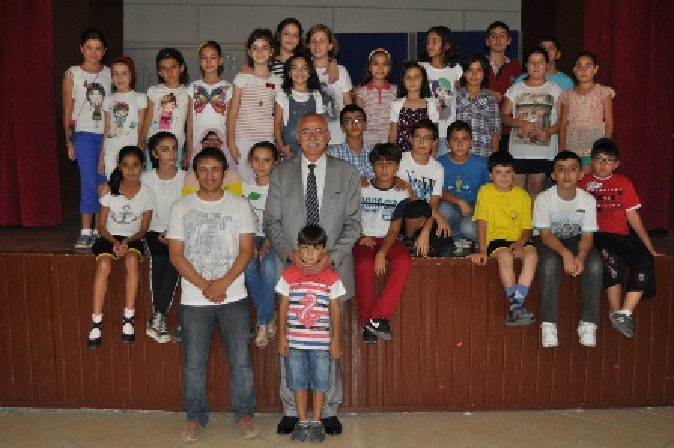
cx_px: 337
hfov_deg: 49.6
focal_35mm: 39
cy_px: 224
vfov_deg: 34.2
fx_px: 730
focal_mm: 26
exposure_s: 1/60
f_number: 4
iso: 800
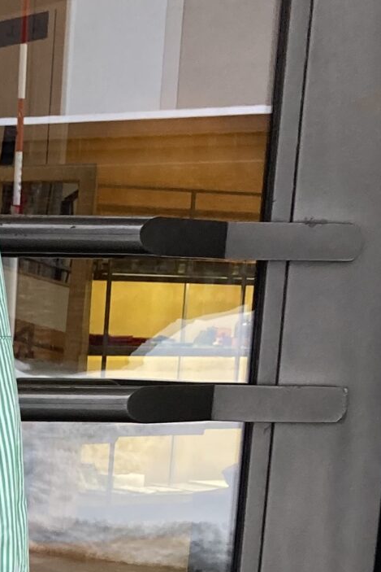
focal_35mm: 106
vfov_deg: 18.2
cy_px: 710
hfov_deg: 11.9
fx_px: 1682
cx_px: -301
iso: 50
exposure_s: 1/100
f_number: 1.8
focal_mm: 3.99
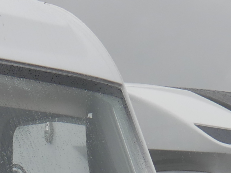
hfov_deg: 11.0
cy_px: 314
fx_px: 1102
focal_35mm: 165
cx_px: -211
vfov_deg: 8.6
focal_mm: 14
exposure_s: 1/320
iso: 200
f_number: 6.3
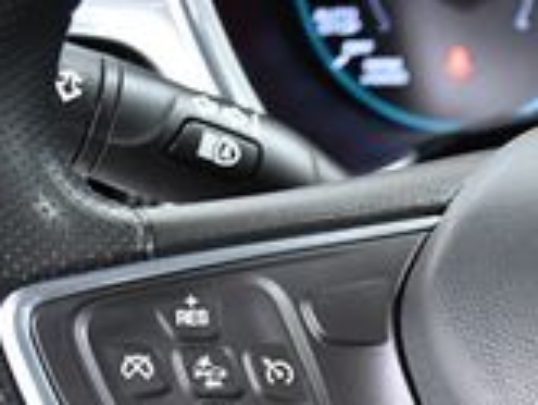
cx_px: 825
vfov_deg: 9.8
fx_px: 2255
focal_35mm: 145
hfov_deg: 12.8
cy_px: 689
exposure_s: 1/80
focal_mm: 26
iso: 2500
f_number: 4.5
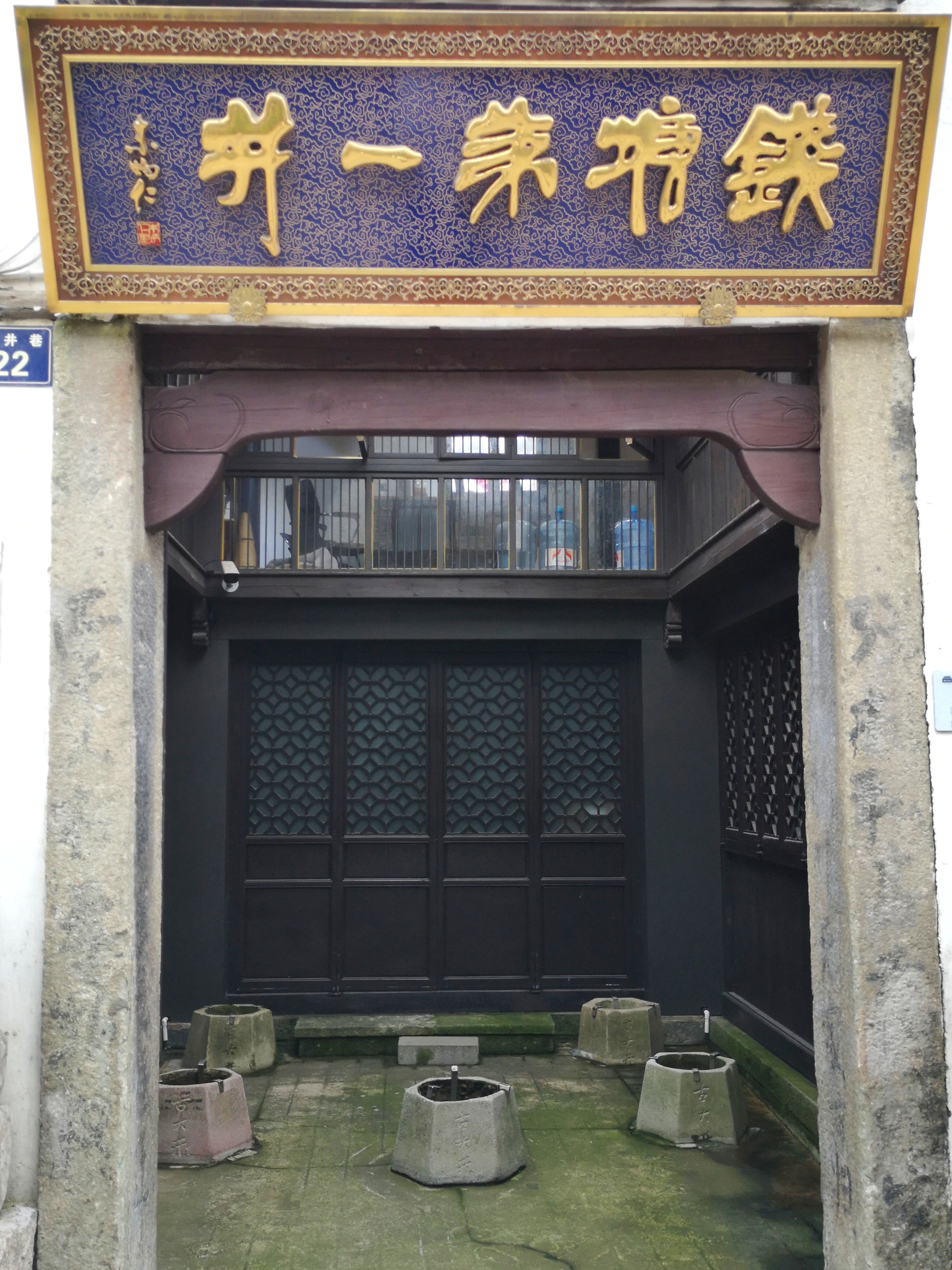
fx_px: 1320
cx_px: 476
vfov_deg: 51.4
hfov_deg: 39.7
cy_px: 635
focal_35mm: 36
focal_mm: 3.95
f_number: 1.8
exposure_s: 1/50
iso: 80
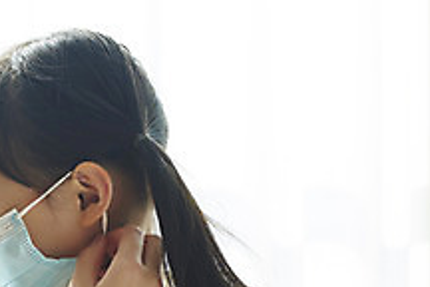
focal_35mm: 236
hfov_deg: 8.6
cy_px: 359
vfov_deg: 5.8
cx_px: -77
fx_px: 2819
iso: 200
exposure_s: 1/100
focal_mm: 85
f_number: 4.5
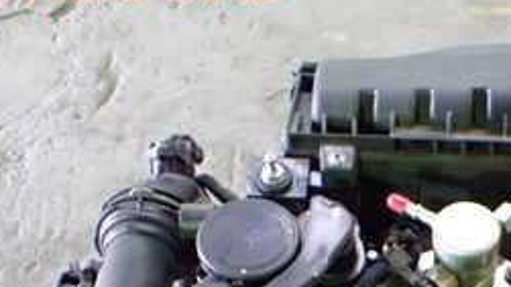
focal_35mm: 78
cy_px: 417
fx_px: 1057
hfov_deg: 25.8
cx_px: 515
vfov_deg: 14.5
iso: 800
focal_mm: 5.4
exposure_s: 1/30
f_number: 2.3
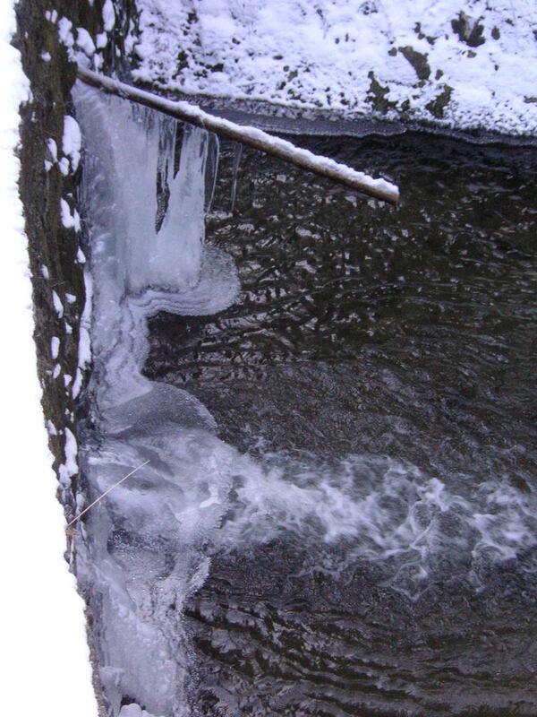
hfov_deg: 22.3
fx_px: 1365
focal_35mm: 66
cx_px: 268
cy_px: 358
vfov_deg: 29.4
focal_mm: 11
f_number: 4
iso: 160
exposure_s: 1/60
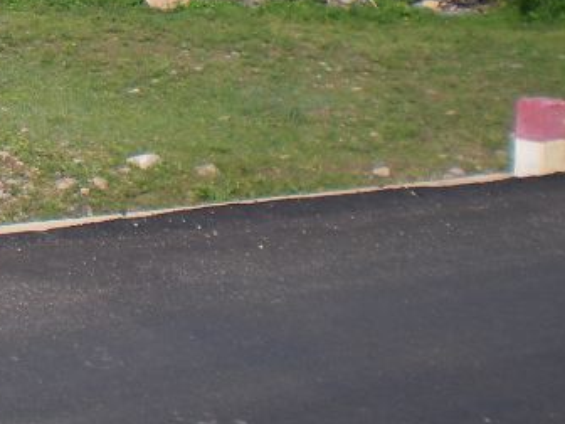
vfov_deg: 12.7
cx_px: -207
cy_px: -116
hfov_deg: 16.3
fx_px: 1844
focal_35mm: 113
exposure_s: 1/380
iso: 64
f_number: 4.6
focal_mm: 6.3
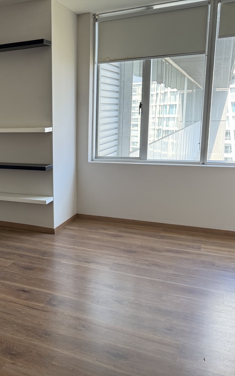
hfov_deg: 35.3
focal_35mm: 34
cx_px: 27
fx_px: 349
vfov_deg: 56.7
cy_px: 188
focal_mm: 6.76
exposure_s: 1/166
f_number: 1.78
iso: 100
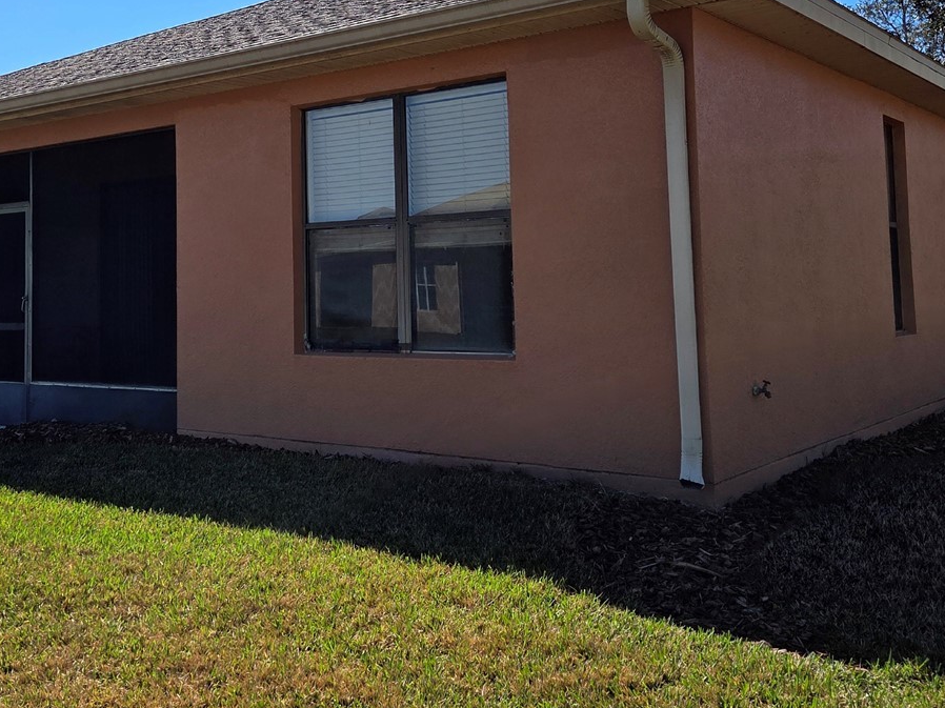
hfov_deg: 45.5
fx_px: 1119
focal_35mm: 41
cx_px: 375
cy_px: 196
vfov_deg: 34.5
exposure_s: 1/5000
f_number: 1.8
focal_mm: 5.4
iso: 80
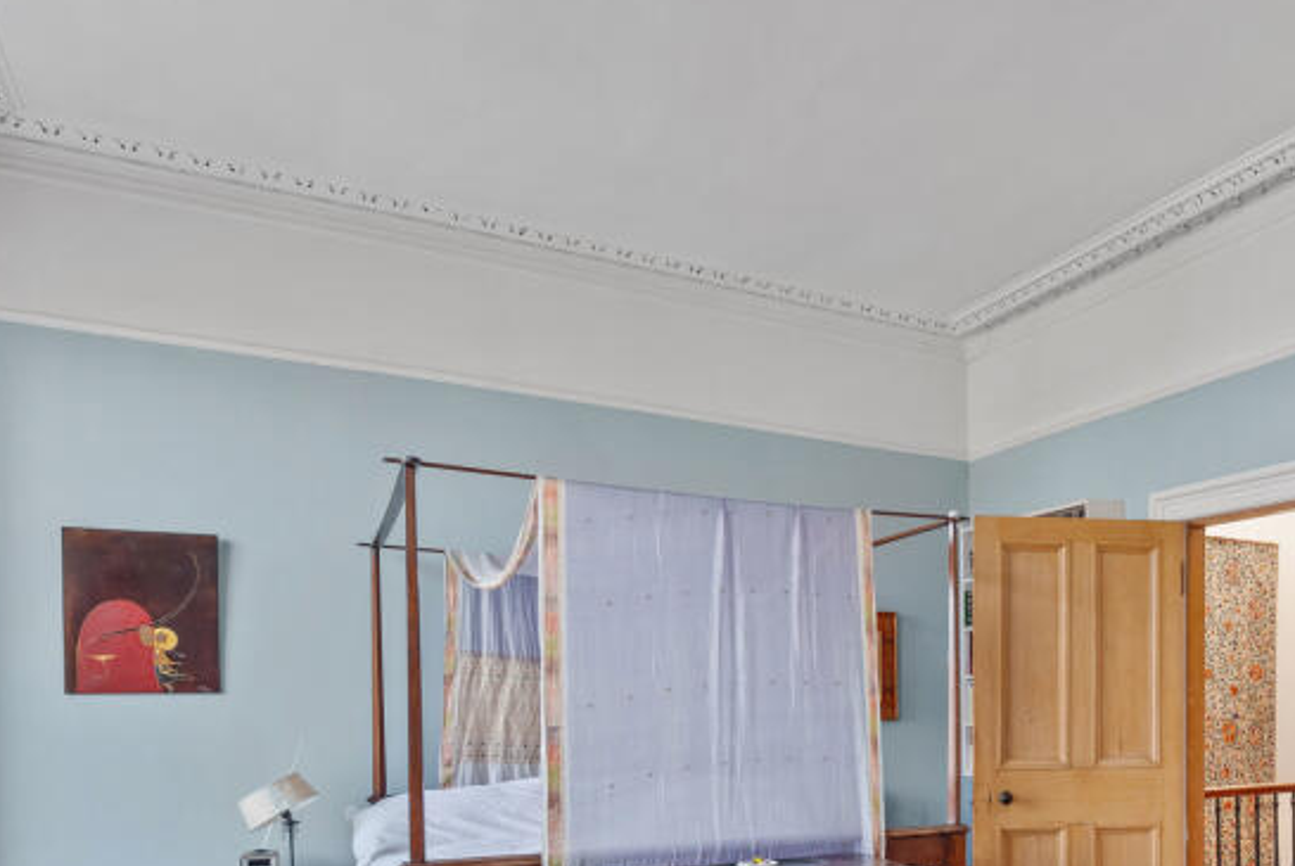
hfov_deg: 57.0
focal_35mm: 30
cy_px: 702
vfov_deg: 41.6
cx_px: 1051
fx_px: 1080
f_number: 9
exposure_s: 1/8
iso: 250
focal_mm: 16
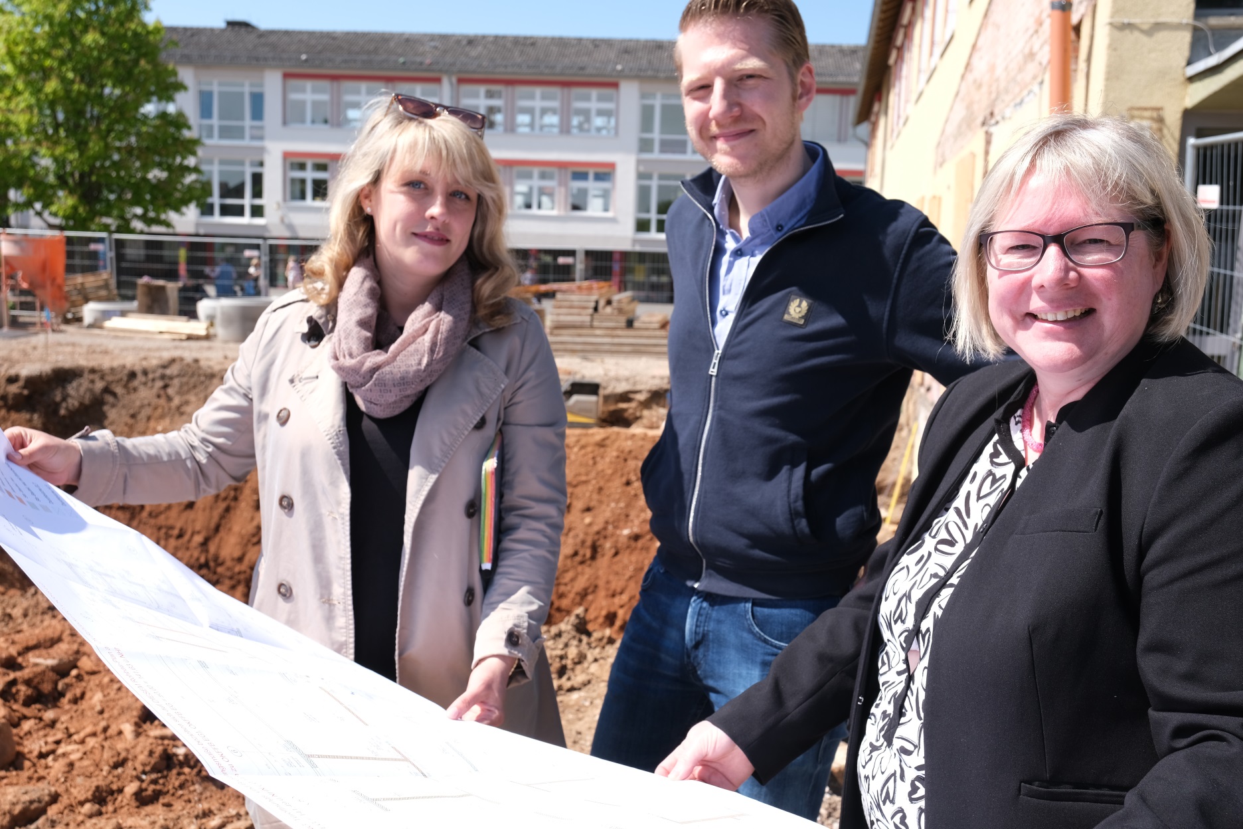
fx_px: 1139
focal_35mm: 33
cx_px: 622
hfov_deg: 57.2
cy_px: 414
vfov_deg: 40.0
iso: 160
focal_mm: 22
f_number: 5.6
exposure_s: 1/350
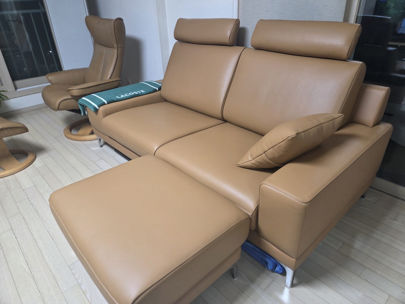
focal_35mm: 23
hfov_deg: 73.9
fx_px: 269
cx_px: 202
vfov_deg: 58.9
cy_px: 152
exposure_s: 1/60
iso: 125
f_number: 1.8
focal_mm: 5.4
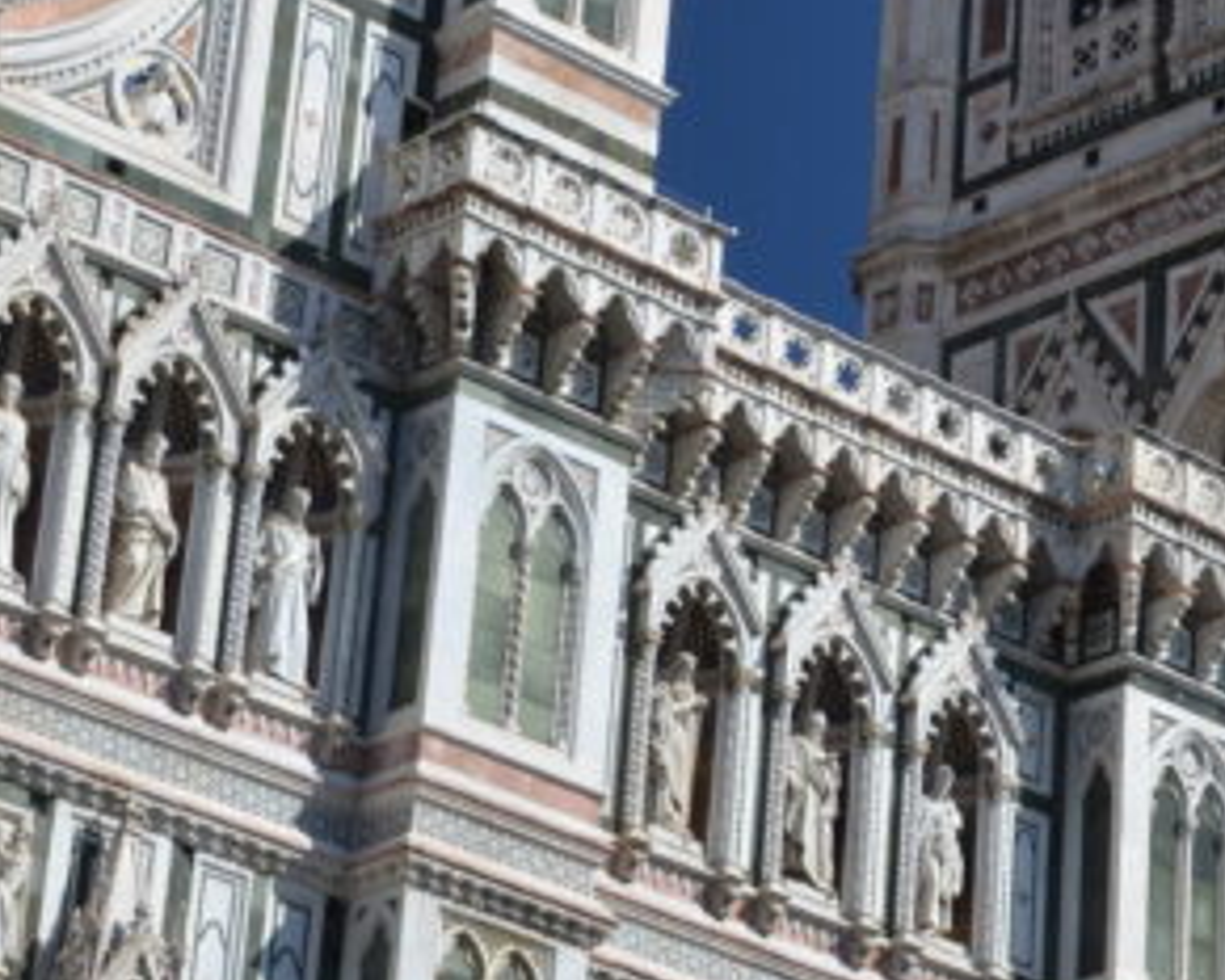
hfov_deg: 12.1
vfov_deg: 9.6
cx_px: 1015
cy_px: -244
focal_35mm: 158
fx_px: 5730
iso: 200
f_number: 11
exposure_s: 1/100
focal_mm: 32
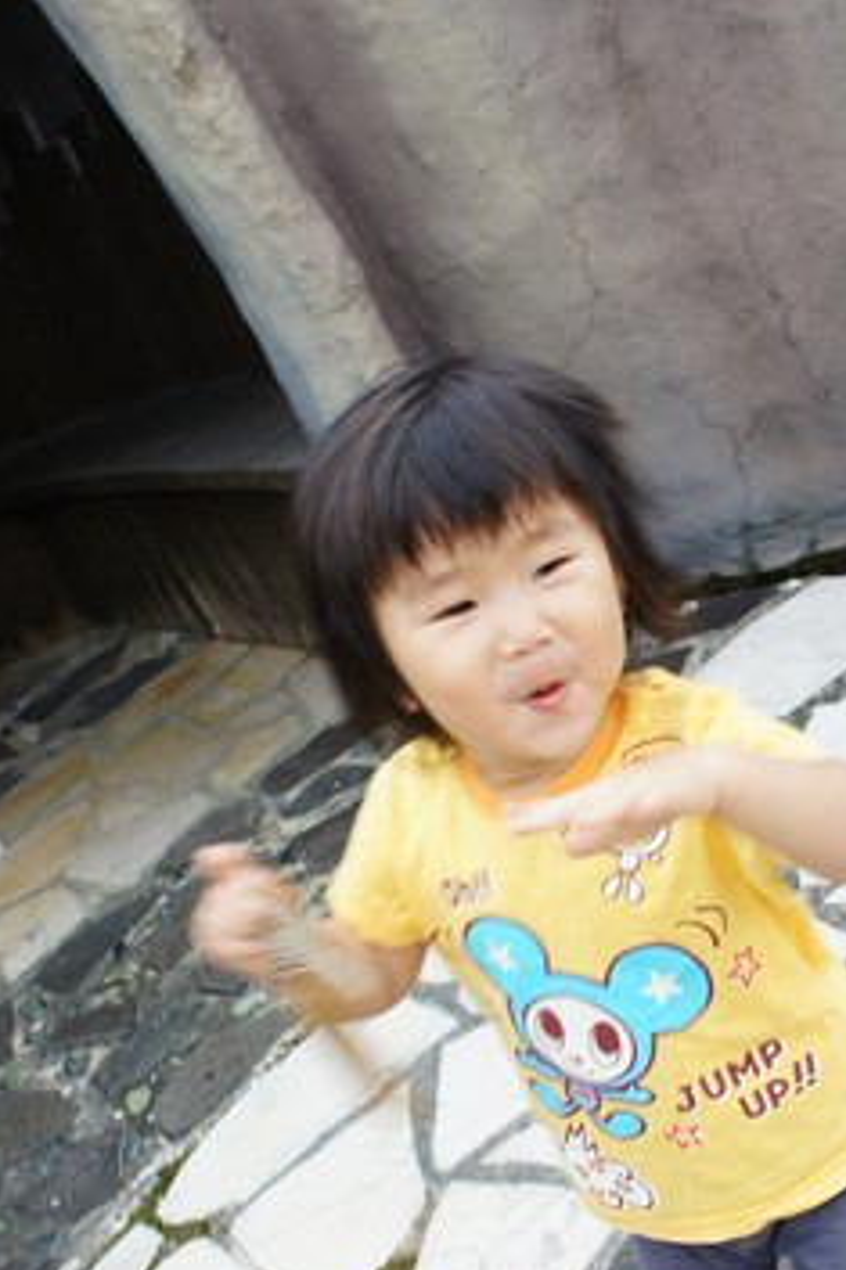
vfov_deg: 42.0
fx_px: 1623
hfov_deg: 29.1
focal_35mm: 46
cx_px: 536
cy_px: 876
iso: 200
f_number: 4
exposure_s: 1/30
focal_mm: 18
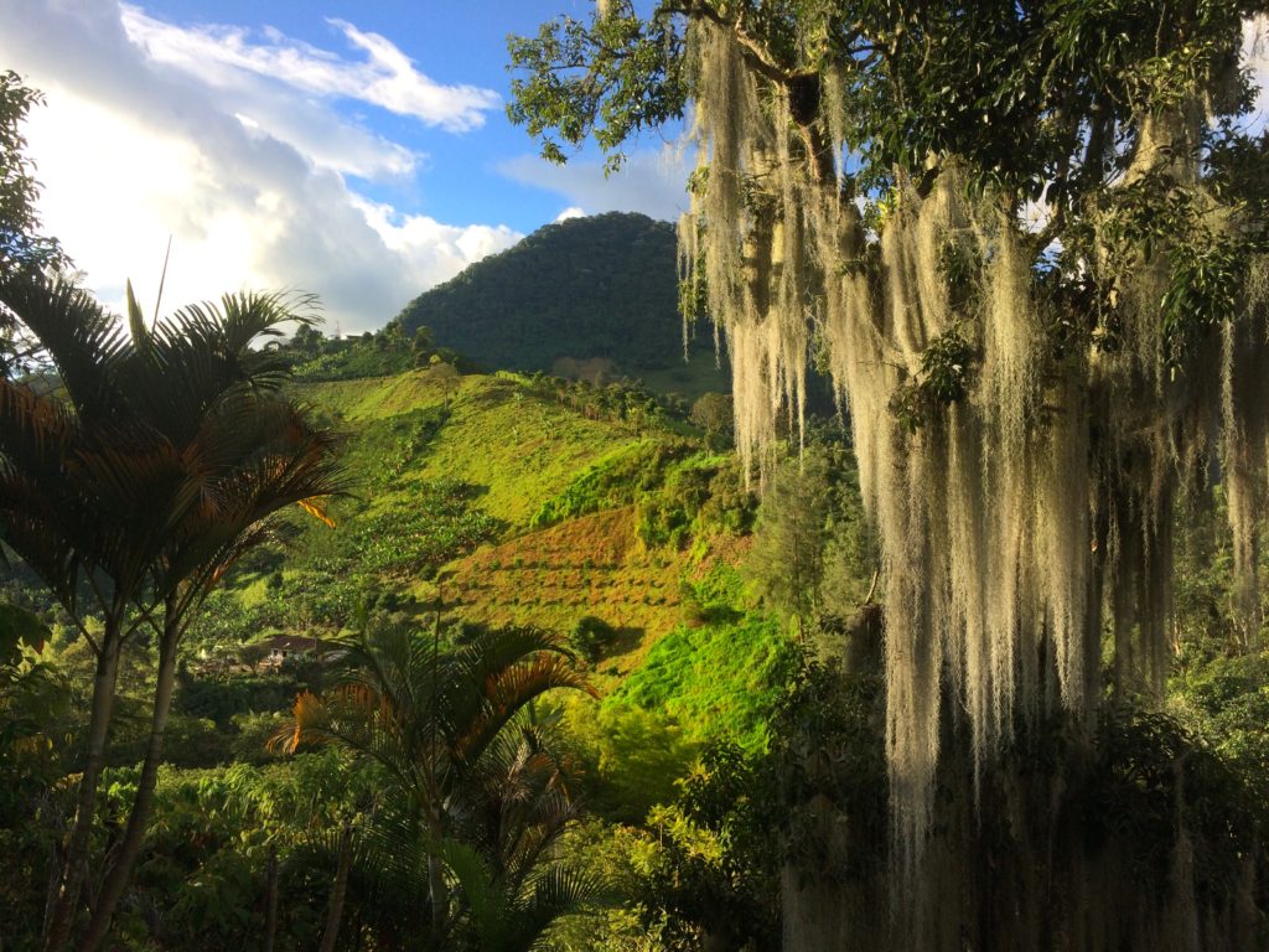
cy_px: 476
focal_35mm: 29
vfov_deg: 48.2
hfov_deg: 61.7
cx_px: 634
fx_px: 1063
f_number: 2.2
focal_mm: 4.15
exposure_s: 1/760
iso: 32
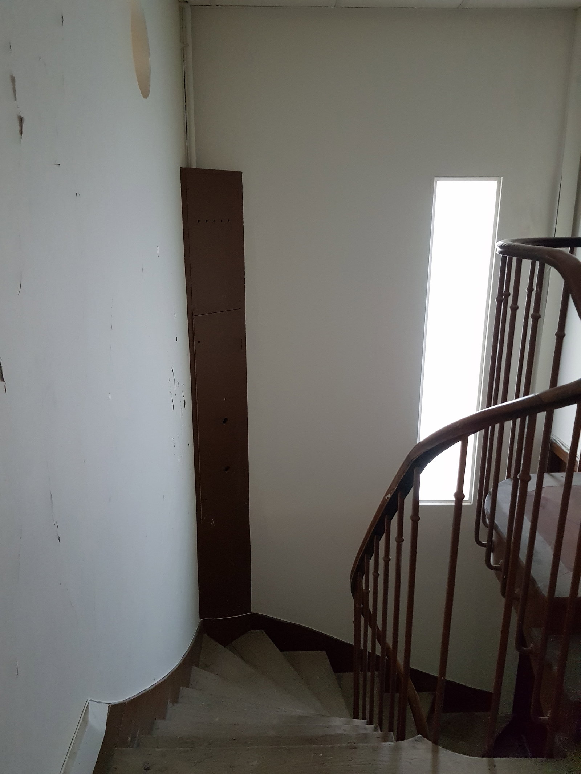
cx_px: 290
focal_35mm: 26
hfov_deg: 53.1
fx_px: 582
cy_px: 387
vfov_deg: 67.3
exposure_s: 1/50
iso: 640
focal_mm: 4.2
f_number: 1.7
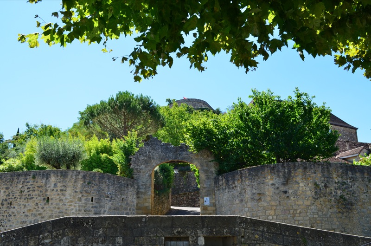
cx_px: 186
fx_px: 339
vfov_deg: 39.8
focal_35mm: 33
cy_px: 123
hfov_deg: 57.3
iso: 280
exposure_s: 1/250
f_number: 10
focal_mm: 22
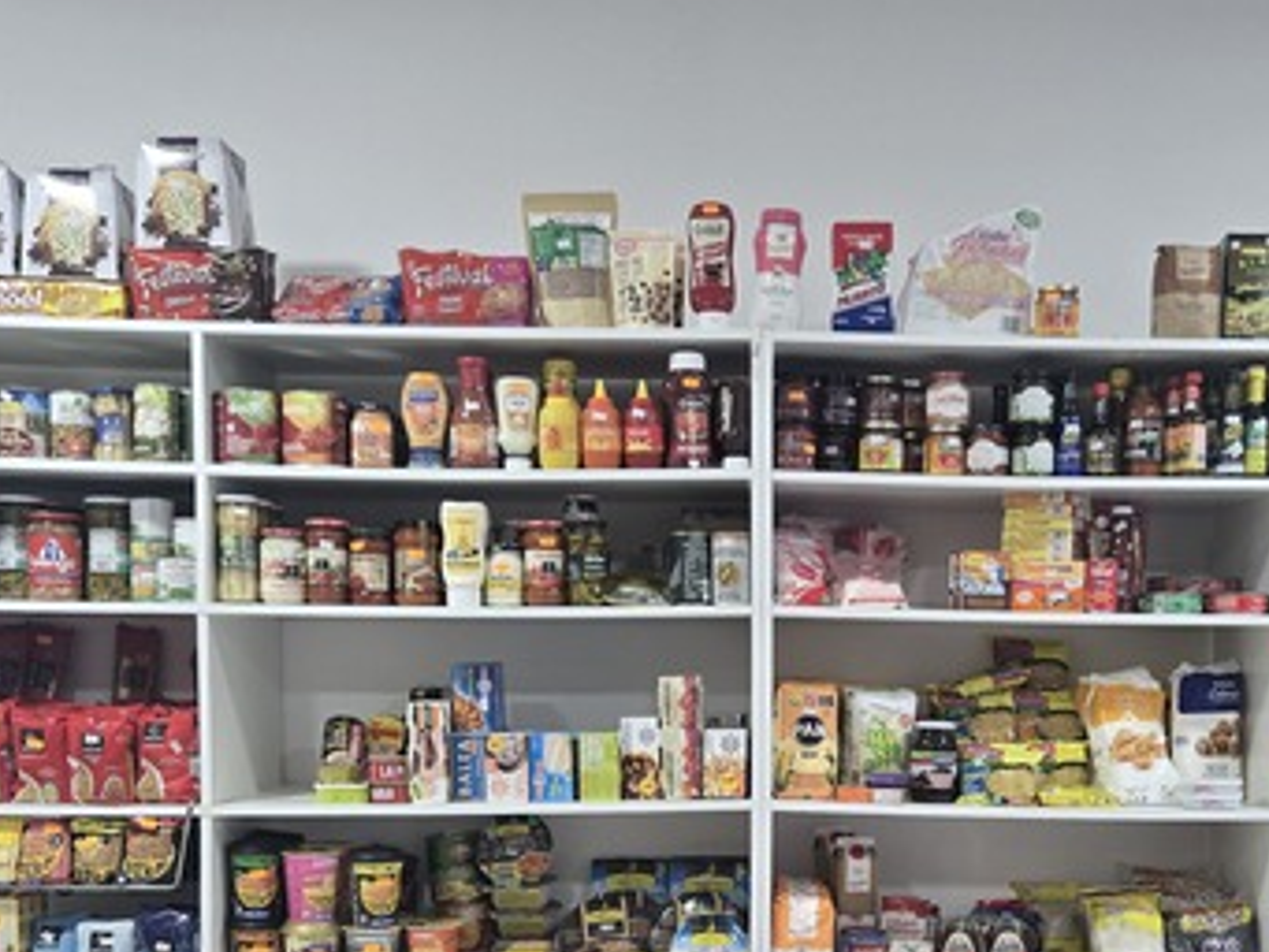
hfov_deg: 41.7
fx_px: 1650
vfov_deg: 31.4
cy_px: 751
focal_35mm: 45
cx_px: 817
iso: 250
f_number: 1.8
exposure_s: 1/100
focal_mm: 5.4
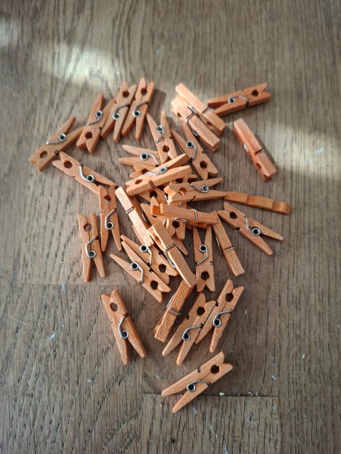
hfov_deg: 58.9
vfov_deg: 73.9
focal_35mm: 23
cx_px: 170
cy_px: 227
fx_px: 302
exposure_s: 1/50
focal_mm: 5.54
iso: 320
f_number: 1.8
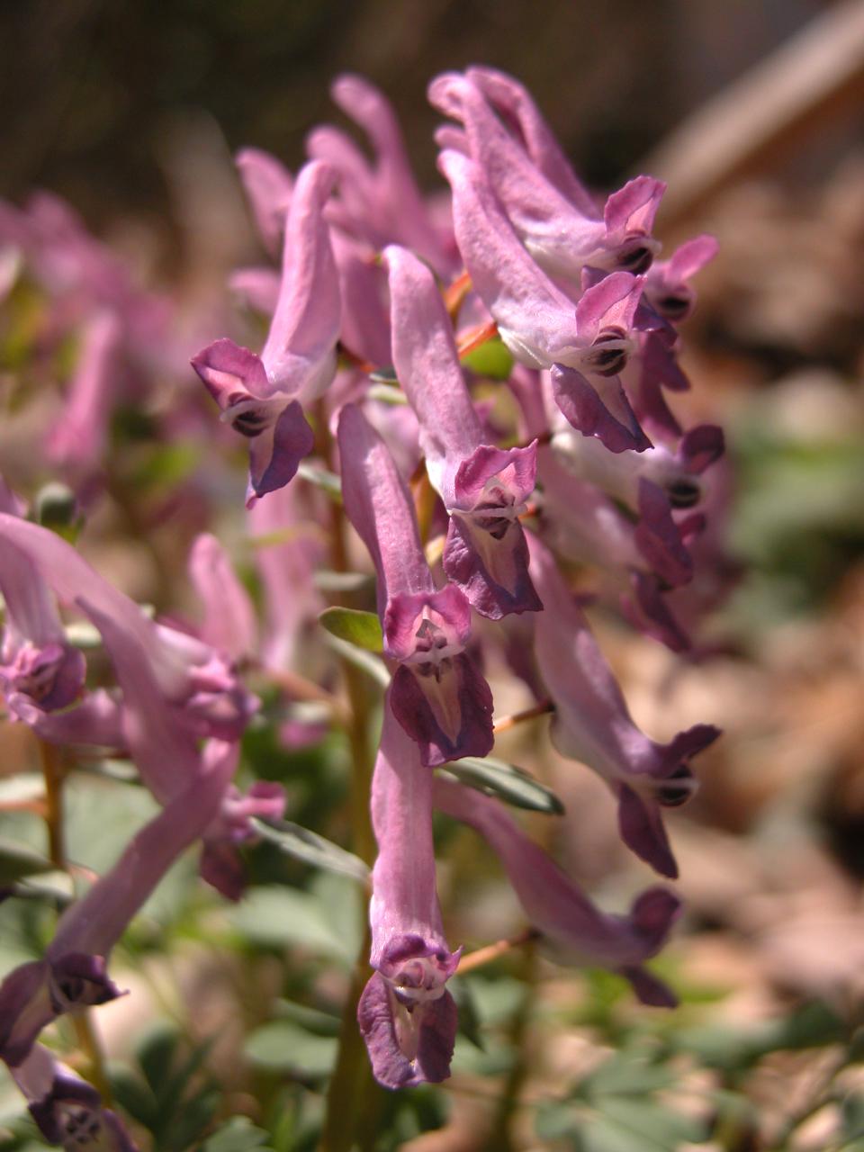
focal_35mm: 62
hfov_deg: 23.7
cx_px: 432
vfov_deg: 31.2
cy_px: 576
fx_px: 2063
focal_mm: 15.7
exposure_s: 1/1488
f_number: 3.2
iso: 100
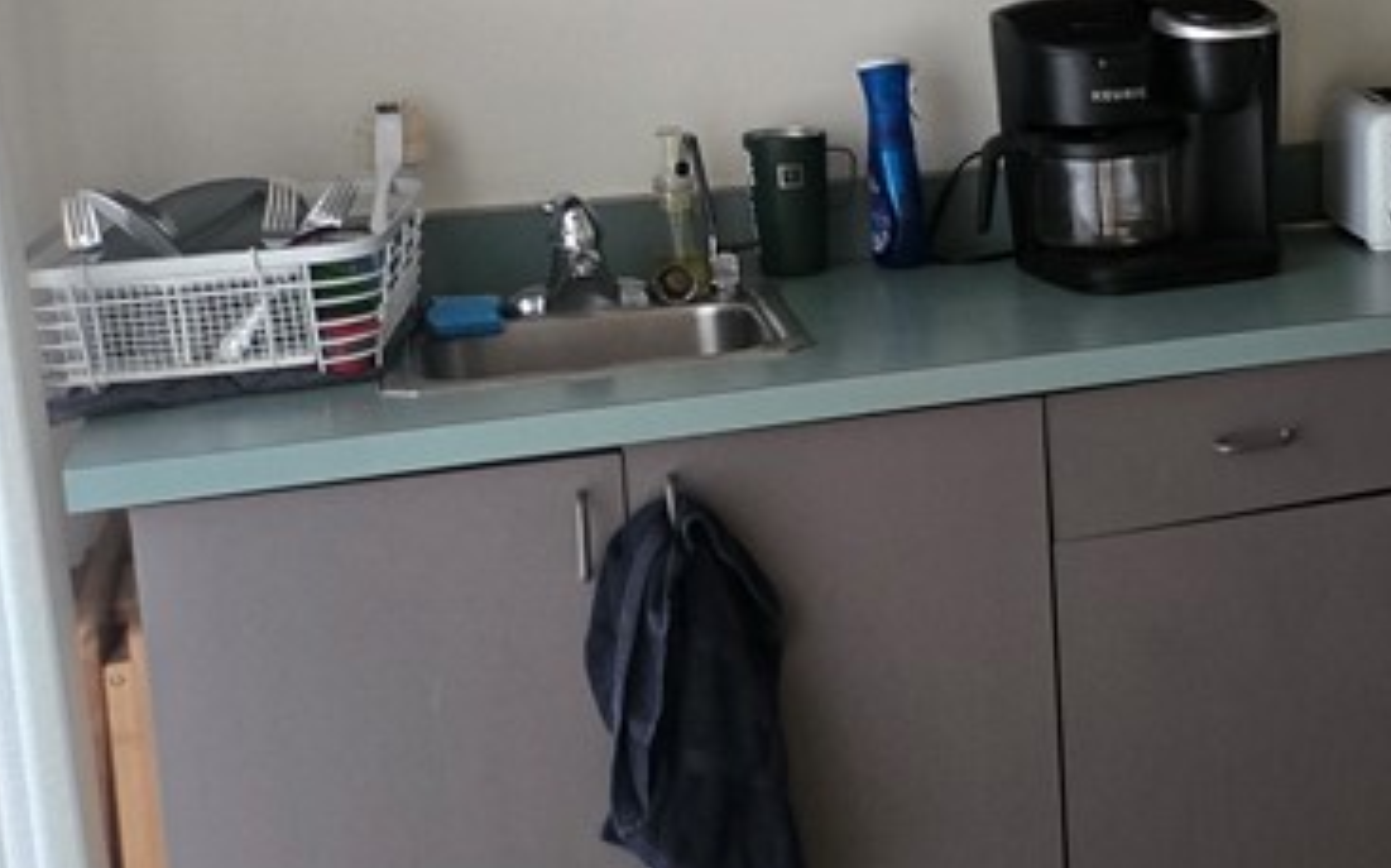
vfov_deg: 18.9
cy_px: 174
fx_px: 2577
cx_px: 1880
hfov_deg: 25.4
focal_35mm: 68
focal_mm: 5.4
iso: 640
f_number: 1.8
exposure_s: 1/60
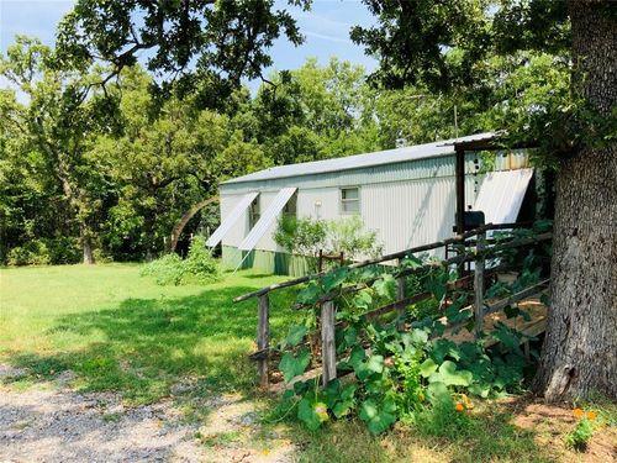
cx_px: 308
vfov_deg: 48.2
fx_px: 517
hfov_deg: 61.7
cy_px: 232
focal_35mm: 29
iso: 16
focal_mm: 3
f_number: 1.8
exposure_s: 1/898
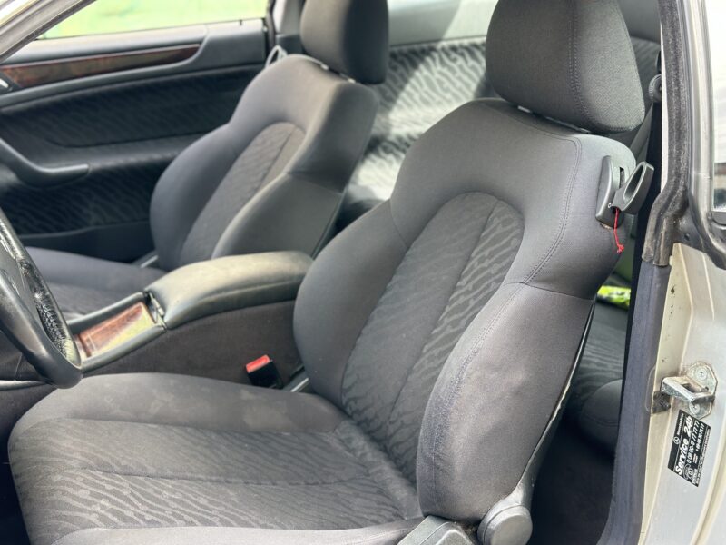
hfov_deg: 39.7
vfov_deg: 30.3
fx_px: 1007
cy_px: 272
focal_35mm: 48
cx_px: 363
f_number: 1.78
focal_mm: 6.86
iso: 125
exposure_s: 1/150
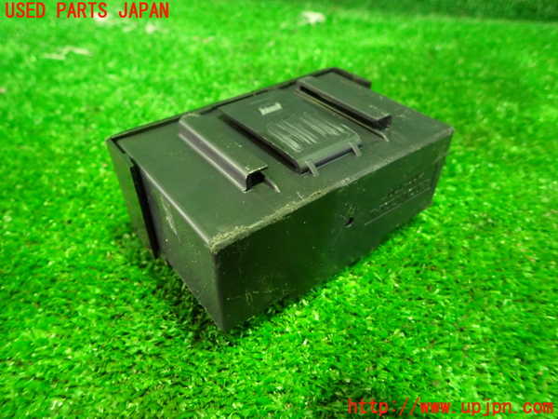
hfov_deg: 69.4
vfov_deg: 54.9
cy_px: 210
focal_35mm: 25
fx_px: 403
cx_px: 279
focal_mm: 4.5
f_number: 2
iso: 800
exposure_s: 1/25
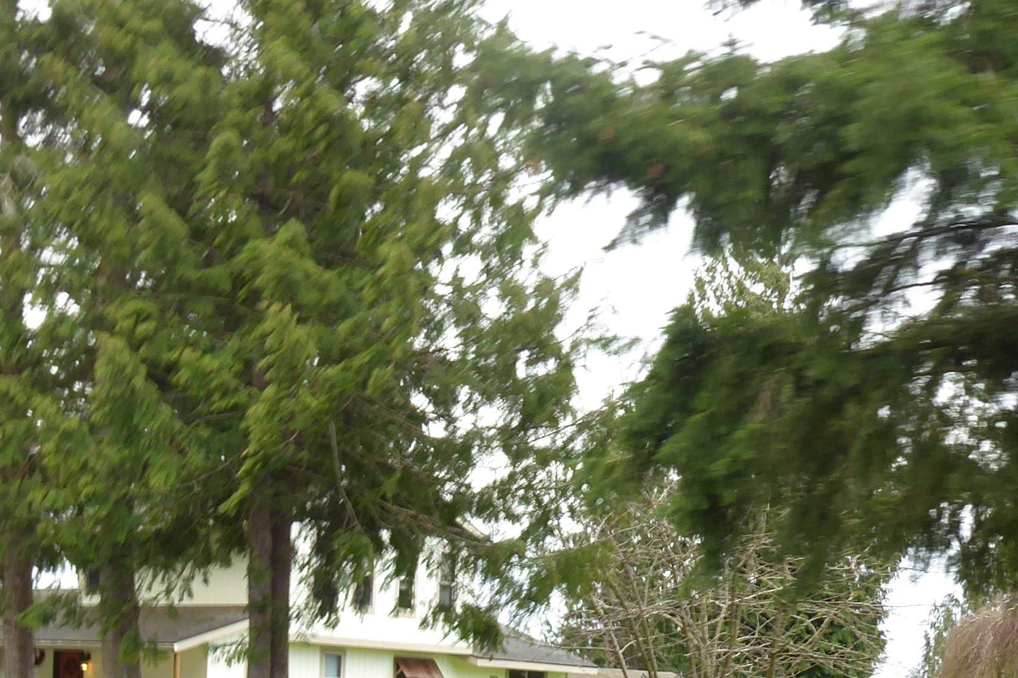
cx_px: 490
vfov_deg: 20.7
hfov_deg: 32.4
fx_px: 1753
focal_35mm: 62
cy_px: 770
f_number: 3.3
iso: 80
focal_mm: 4.3
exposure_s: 1/60
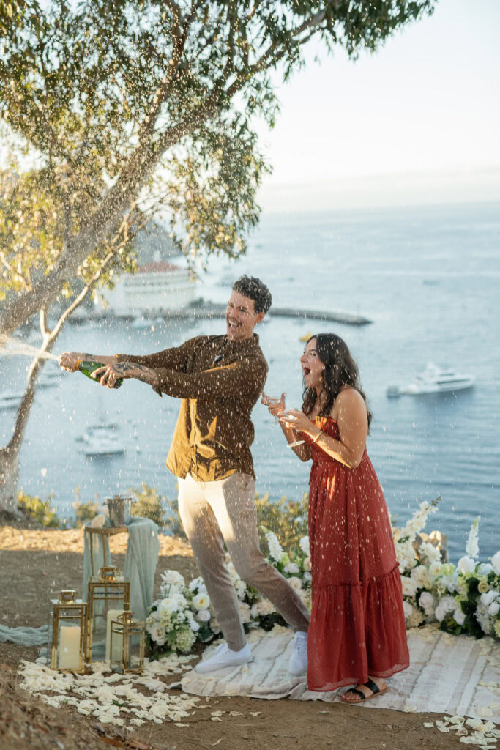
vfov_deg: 39.6
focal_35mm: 50
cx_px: 250
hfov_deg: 27.0
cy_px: 375
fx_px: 1041
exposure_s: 1/320
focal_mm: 50
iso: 100
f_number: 2.5
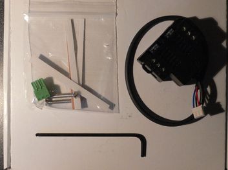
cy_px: 85
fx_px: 309
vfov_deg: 30.8
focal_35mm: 47
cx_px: 114
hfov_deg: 40.5
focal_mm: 8.7
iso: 200
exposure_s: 1/80
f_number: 3.2
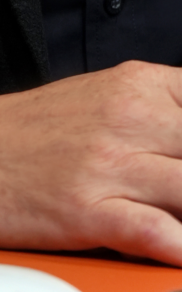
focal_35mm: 601
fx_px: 4773
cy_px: -583
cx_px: 45
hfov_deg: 2.2
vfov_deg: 3.4
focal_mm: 90
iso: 800
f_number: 2.8
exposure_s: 1/100
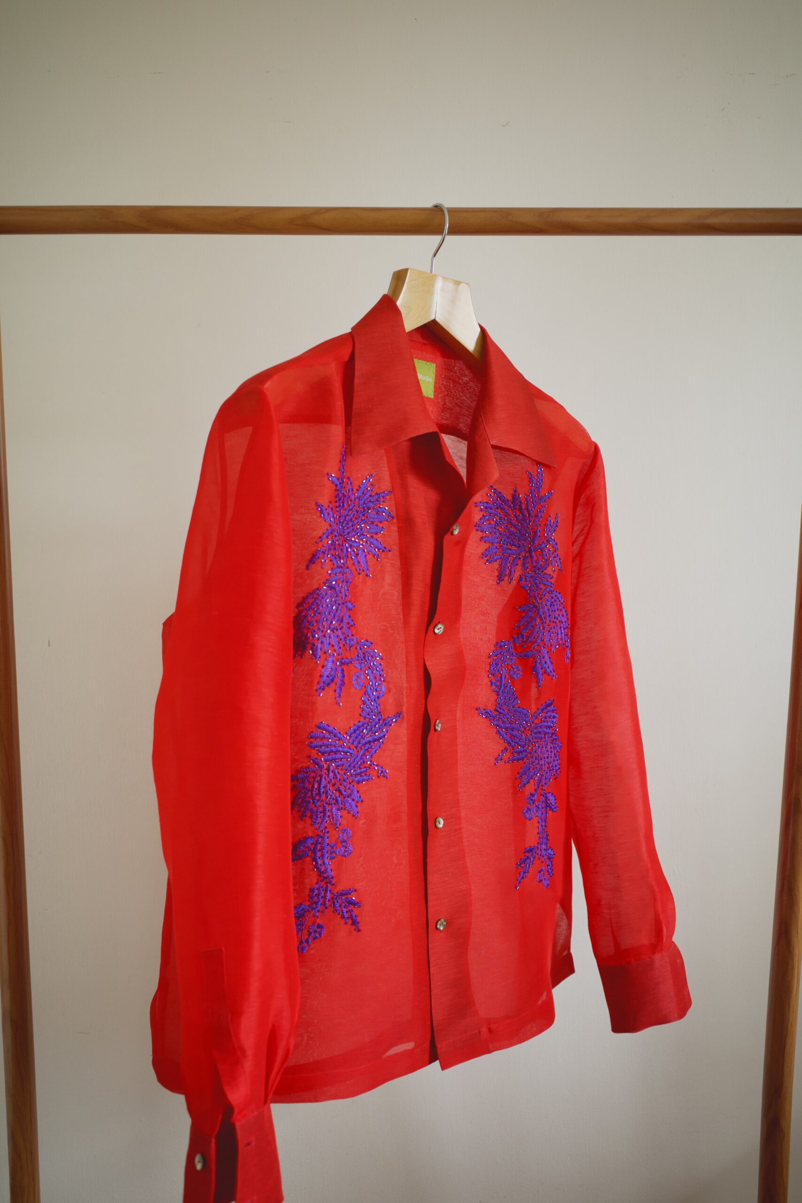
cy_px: 602
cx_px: 401
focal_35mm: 28
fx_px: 935
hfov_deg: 46.4
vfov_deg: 65.5
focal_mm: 18.3
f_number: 2.8
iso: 125
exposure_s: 1/13
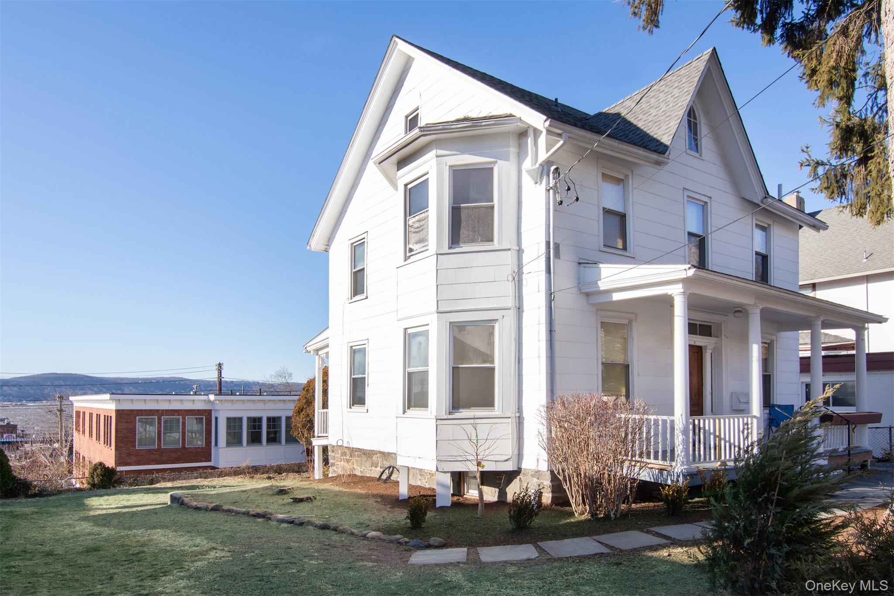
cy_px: 298
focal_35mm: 21
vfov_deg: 59.5
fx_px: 521
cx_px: 447
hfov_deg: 81.2
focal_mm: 14
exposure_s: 1/200
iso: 320
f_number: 11
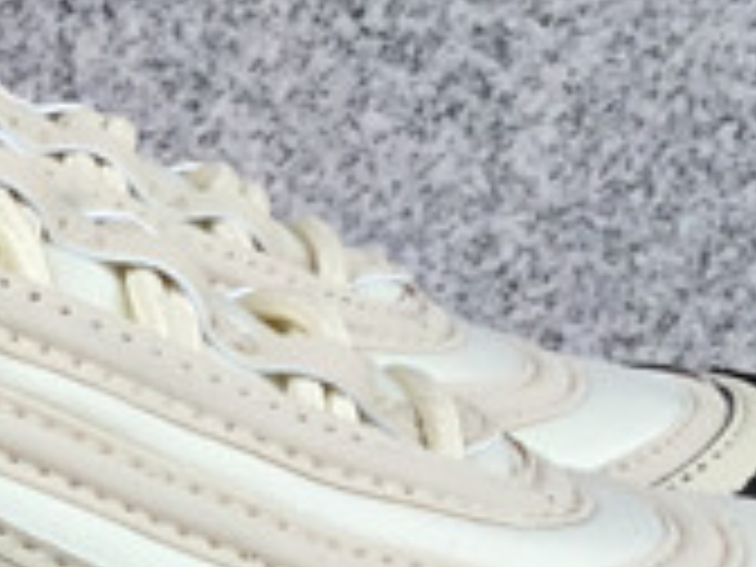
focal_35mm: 166
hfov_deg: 11.5
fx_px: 3625
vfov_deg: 8.7
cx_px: -333
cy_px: 862
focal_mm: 3.3
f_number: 2.4
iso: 25
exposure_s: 1/448
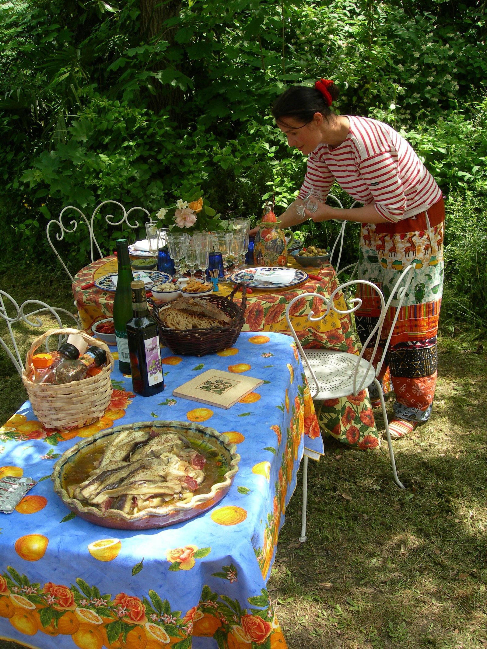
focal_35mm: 38
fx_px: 713
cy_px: 324
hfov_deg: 37.7
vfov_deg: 49.0
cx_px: 244
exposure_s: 1/148
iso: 50
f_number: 4.8
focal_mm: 7.8
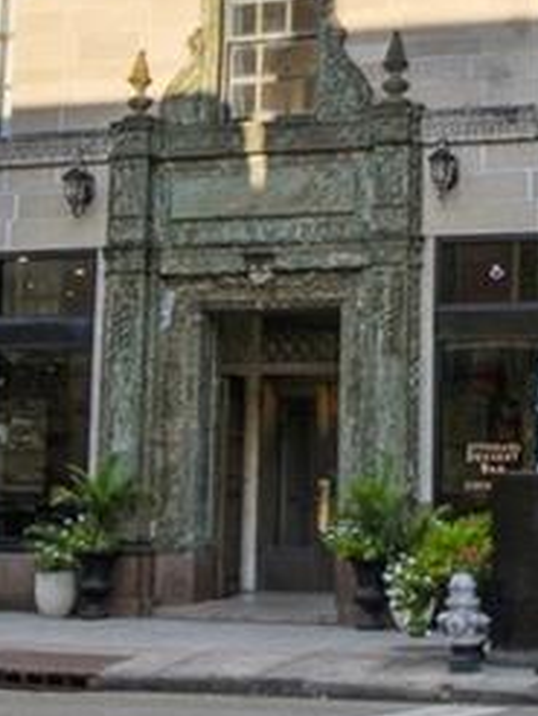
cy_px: -210
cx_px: 477
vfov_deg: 22.4
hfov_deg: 18.6
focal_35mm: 78
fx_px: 1614
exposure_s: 1/15
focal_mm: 13
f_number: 11
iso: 200
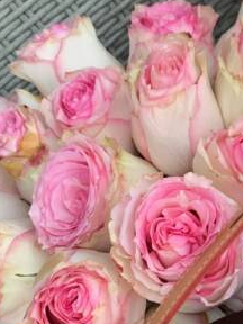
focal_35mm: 77
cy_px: 257
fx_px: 721
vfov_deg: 24.9
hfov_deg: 17.9
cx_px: 312
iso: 400
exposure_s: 1/33
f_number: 1.8
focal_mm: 4.25
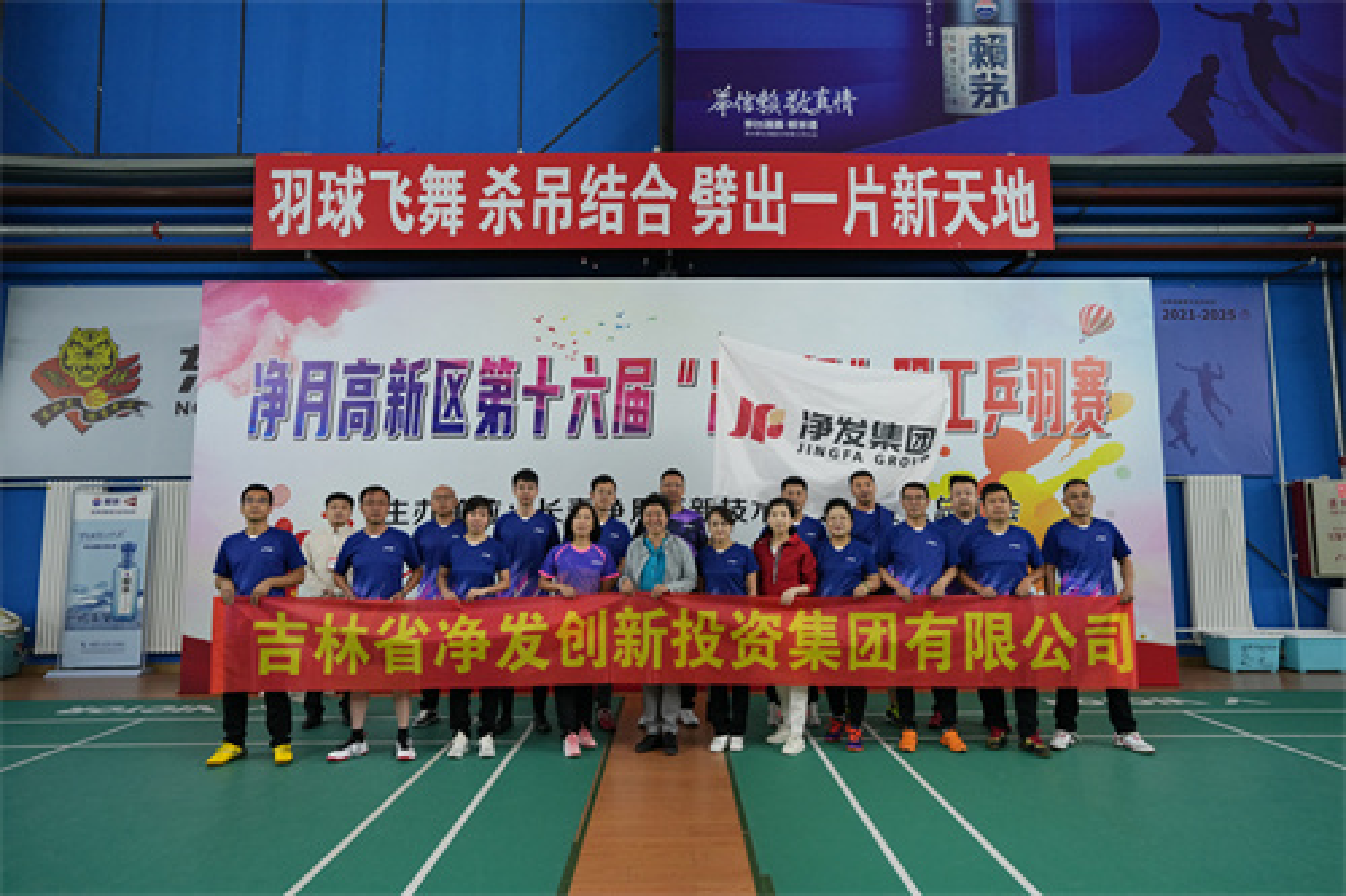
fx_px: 822
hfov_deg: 78.6
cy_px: 448
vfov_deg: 57.2
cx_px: 673
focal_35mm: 22
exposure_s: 1/200
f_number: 4.5
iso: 2500
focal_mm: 22
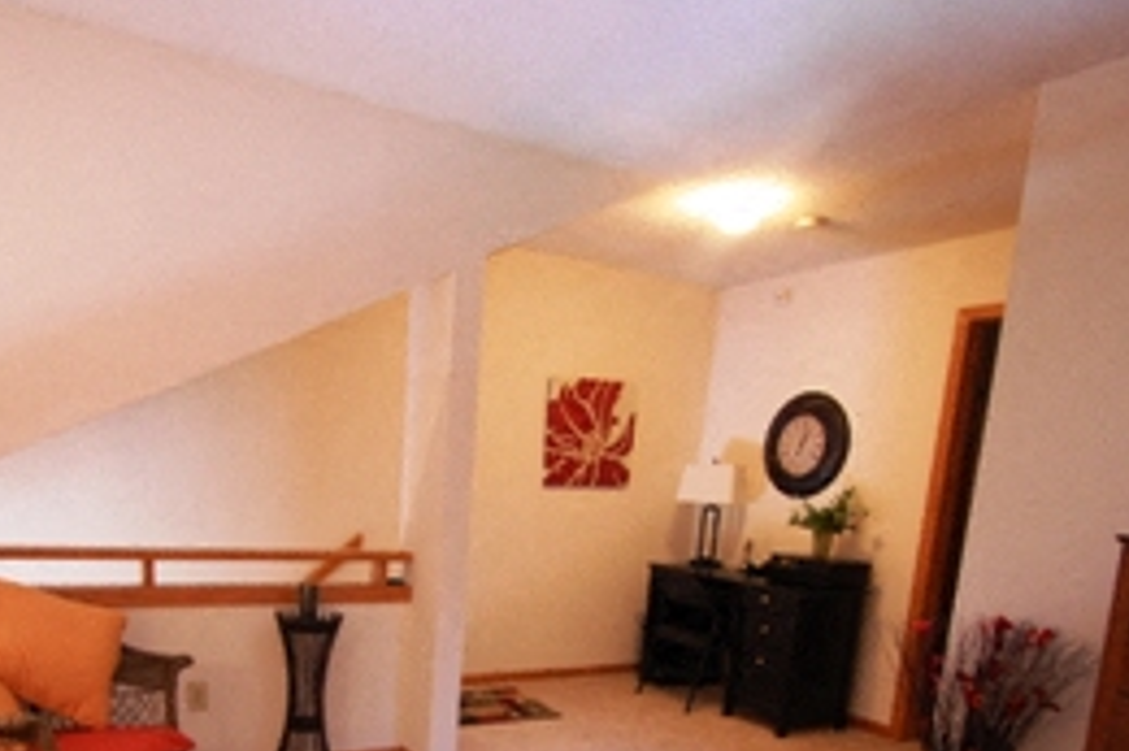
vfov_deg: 46.0
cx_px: 449
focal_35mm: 26
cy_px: 638
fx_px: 815
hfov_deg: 68.7
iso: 800
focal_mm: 10
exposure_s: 1/13
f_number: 3.5
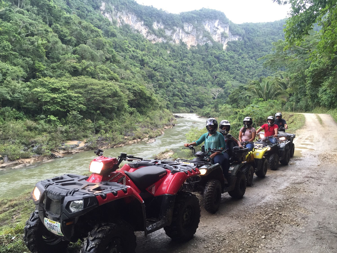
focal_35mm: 29
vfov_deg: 48.2
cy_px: 126
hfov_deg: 61.7
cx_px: 168
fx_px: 282
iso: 50
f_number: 2.2
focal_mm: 4.15
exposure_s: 1/120
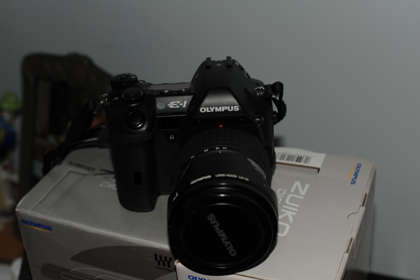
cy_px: 140
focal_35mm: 50
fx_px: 583
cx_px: 210
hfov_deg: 39.6
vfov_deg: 27.0
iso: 200
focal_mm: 50
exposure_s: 1/160
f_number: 5.6
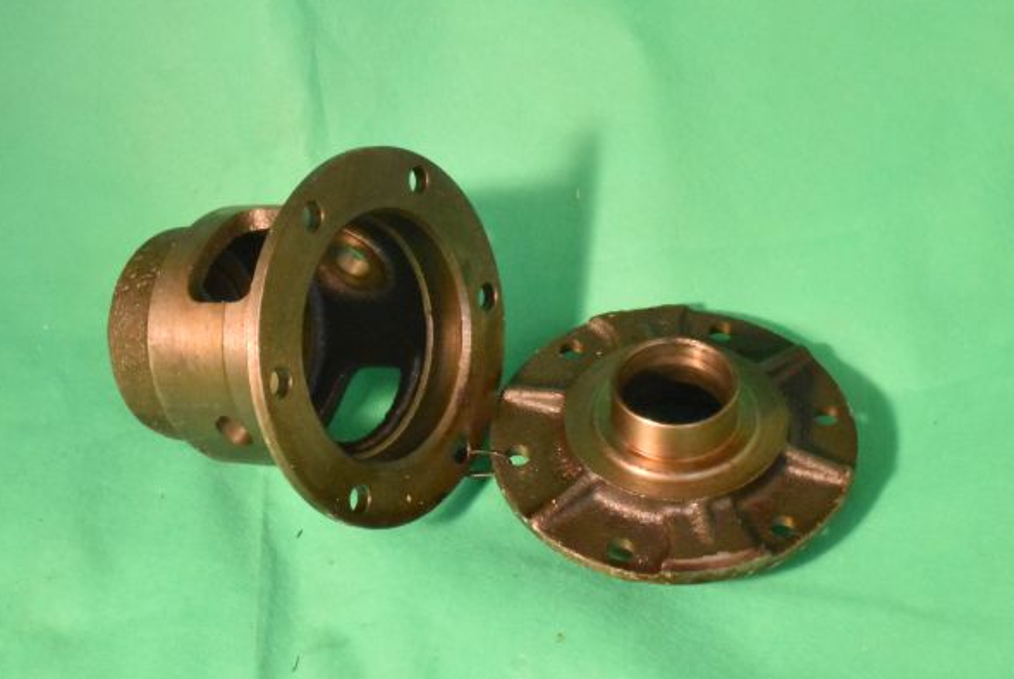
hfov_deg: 34.4
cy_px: 335
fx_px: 1636
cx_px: 504
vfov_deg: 23.4
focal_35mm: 58
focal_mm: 38
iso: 9000
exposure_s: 1/60
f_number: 32
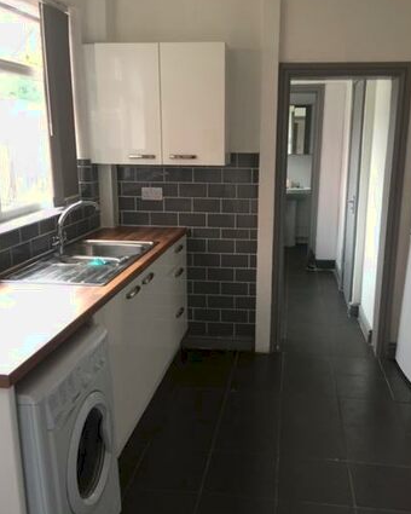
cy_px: 273
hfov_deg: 42.2
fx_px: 532
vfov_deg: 51.5
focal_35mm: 35
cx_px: 218
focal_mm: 4.15
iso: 100
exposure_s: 1/33
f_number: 2.2
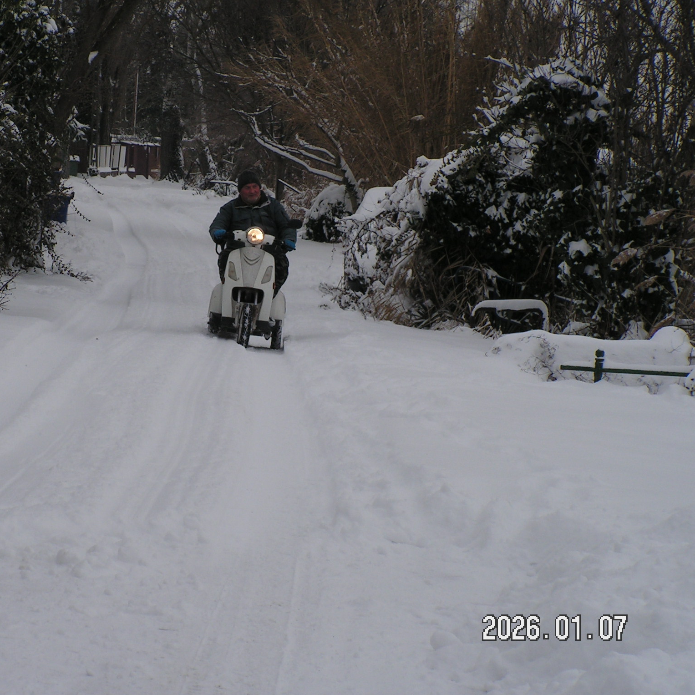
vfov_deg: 11.9
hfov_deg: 11.9
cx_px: 239
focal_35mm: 147
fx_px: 3339
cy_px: 346
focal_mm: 20.7
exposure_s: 1/640
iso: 64
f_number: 4.8
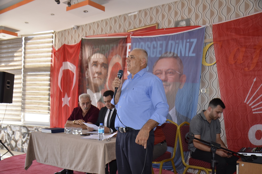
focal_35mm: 34
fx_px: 251
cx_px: 131
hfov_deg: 55.2
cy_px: 87
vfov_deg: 38.2
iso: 400
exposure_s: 1/125
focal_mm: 23
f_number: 3.8
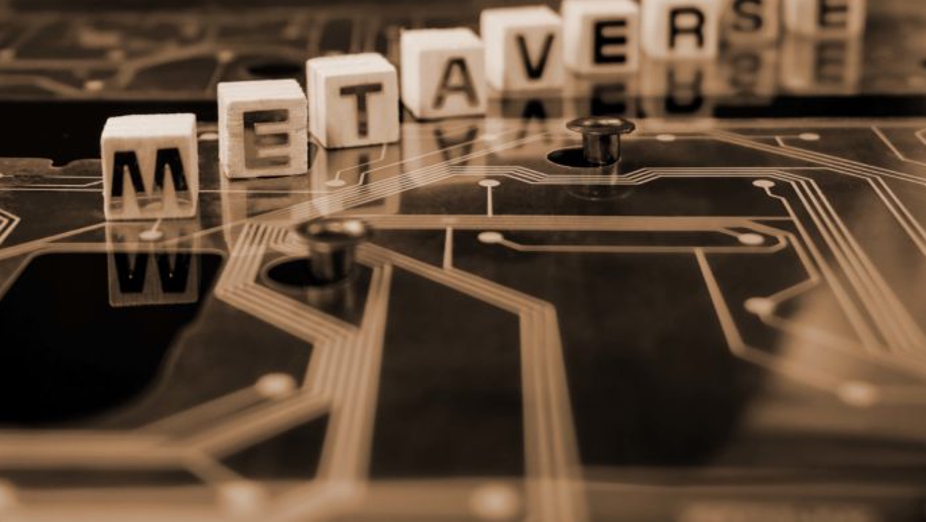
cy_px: 225
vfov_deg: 33.7
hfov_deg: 56.6
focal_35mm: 35
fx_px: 860
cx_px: 466
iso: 250
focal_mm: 22.2
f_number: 4
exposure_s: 1/60
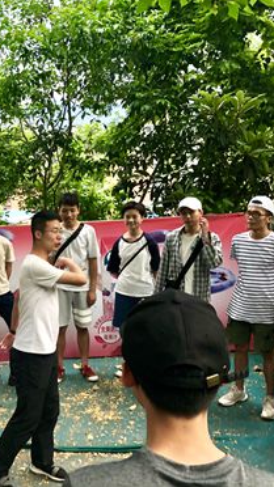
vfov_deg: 49.4
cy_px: 244
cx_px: 41
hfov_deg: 28.1
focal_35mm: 41
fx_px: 530
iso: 40
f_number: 1.8
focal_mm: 4
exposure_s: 1/120
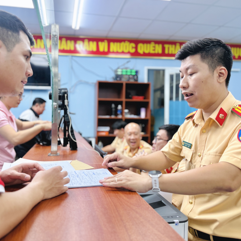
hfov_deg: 55.5
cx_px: 107
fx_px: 228
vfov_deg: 55.6
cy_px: 118
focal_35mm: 29
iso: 100
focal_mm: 6.76
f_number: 1.78
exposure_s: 1/100
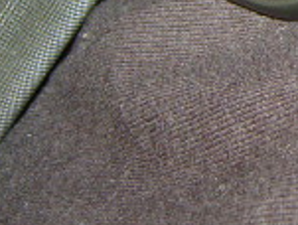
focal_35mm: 148
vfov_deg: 9.8
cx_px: 385
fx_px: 1277
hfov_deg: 12.9
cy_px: -93
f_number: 2.8
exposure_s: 1/30
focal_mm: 7.4
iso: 100
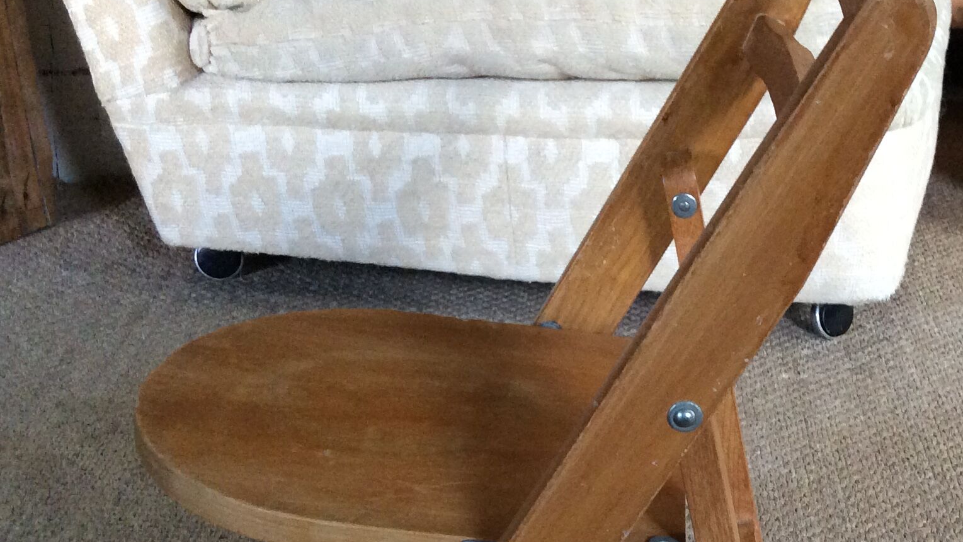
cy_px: 453
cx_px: 715
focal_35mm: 59
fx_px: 1507
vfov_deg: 20.1
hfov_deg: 34.7
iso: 160
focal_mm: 3.3
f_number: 2.4
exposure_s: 1/25
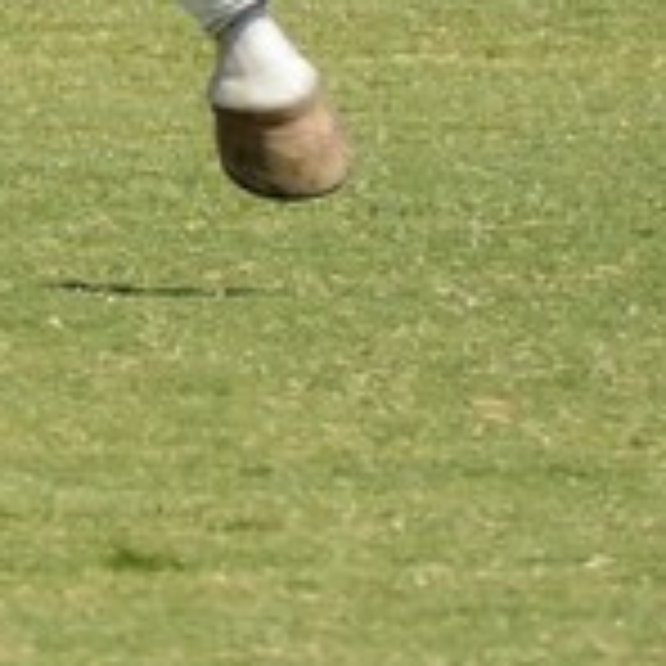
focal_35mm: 1841
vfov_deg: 1.0
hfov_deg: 0.9
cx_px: -2912
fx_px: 40073
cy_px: -1188
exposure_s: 1/1250
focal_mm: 200
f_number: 6.3
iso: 400
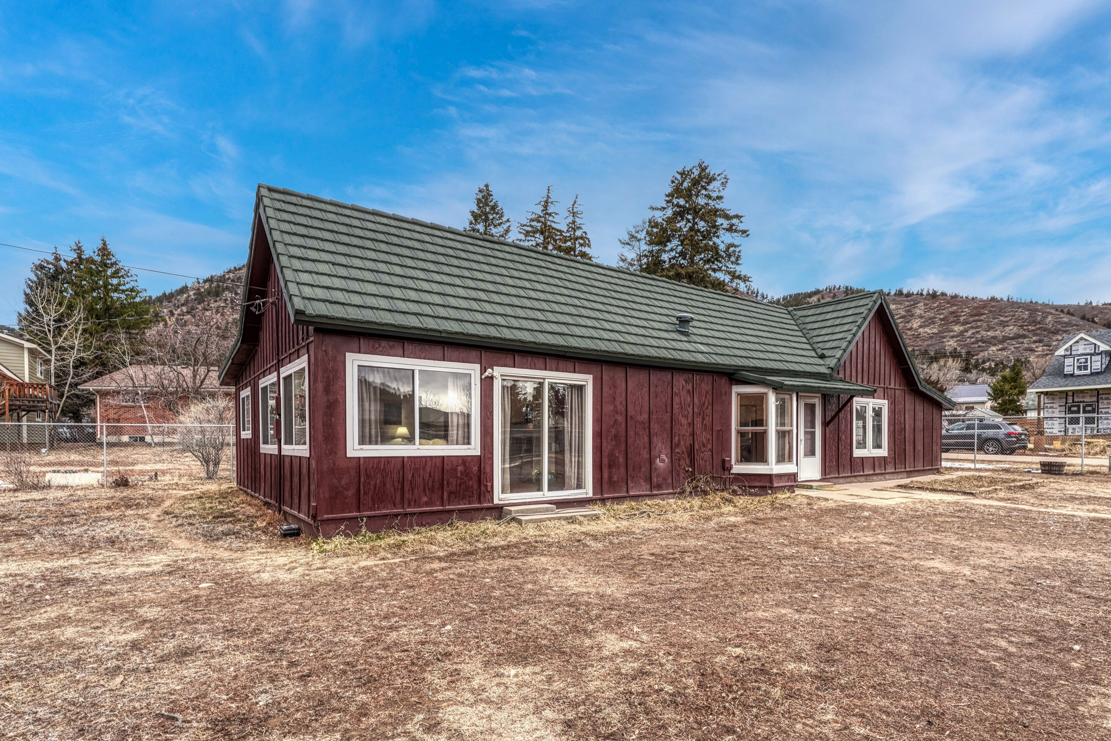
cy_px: 370
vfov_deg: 72.4
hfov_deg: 95.3
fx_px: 506
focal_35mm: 16
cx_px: 556
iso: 400
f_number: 8
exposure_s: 1/40
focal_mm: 16.4
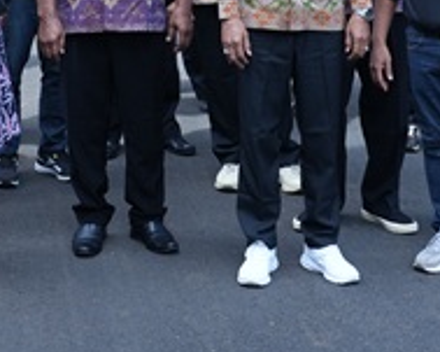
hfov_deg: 16.3
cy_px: -140
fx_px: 1536
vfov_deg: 12.5
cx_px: 235
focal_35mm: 118
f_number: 5.6
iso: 200
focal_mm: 33
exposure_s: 1/200
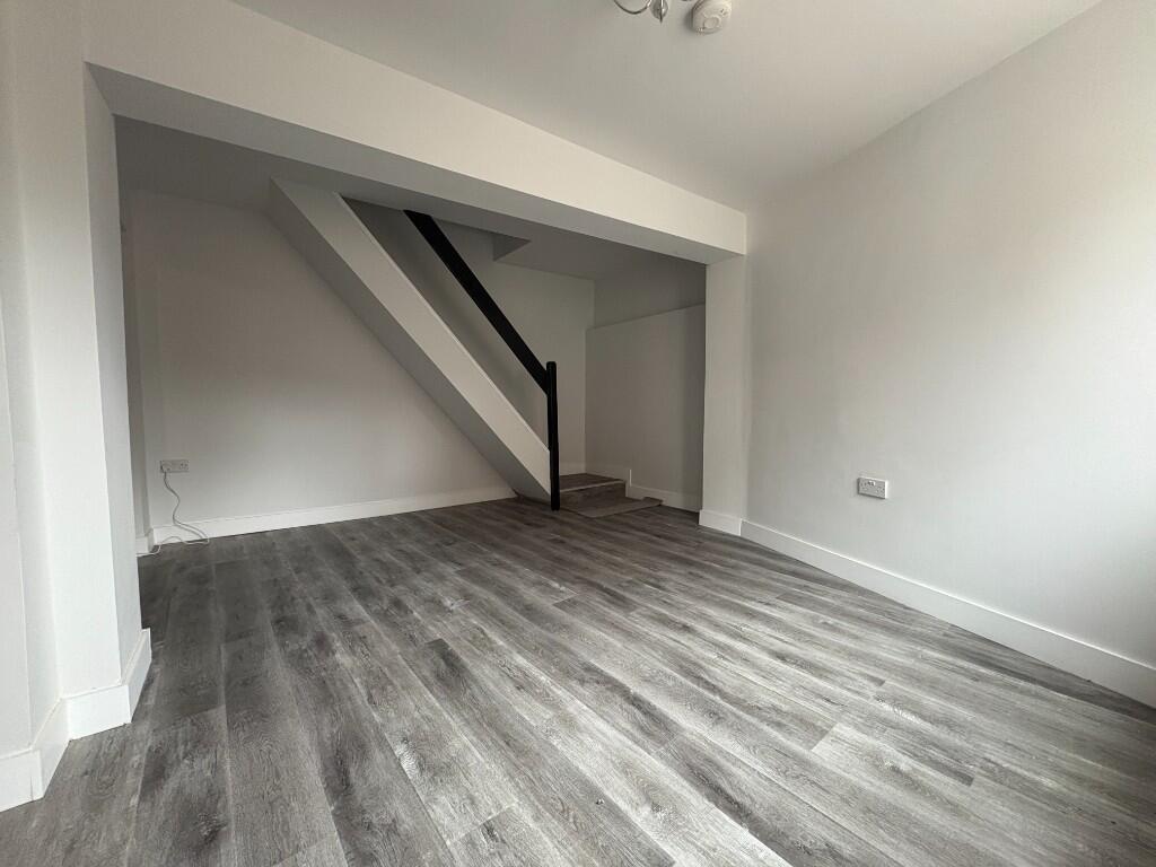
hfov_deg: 102.1
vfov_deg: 85.7
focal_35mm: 14
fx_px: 468
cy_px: 434
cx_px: 578
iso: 320
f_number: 2.2
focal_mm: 2.22
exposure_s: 1/50
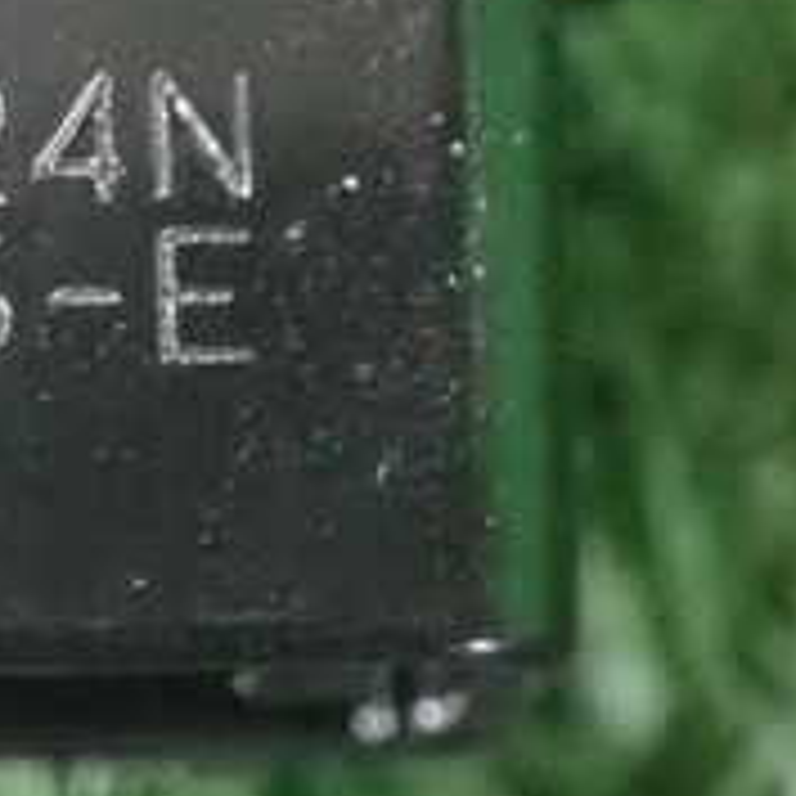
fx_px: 5776
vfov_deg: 7.9
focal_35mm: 222
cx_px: -108
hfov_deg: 7.8
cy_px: 81
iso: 6400
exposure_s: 1/50
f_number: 4.2
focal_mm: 13.47
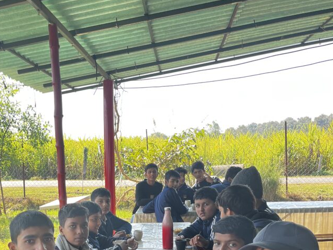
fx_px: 404
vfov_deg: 32.6
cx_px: 138
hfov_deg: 44.6
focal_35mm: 42
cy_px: 226
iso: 50
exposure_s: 1/311
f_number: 1.6
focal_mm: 5.1
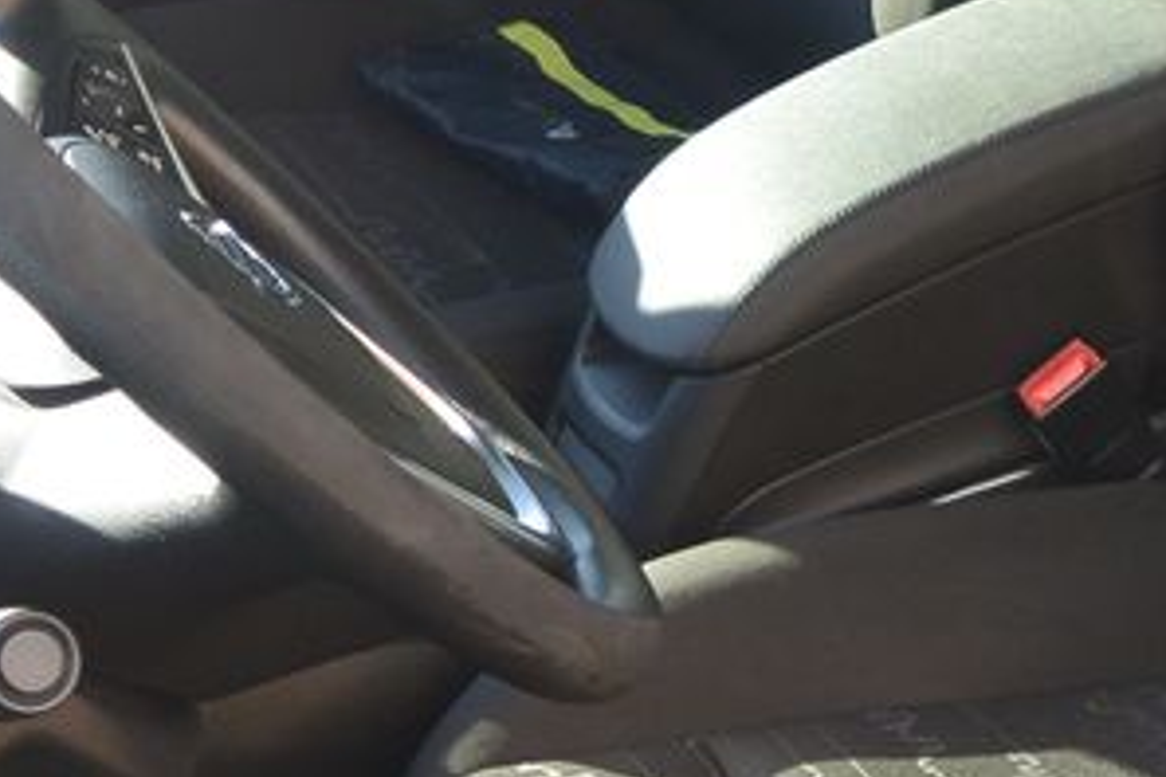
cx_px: 981
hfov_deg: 21.6
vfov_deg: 14.7
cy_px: 406
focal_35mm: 93
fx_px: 3012
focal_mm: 10
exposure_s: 1/200
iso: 160
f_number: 4
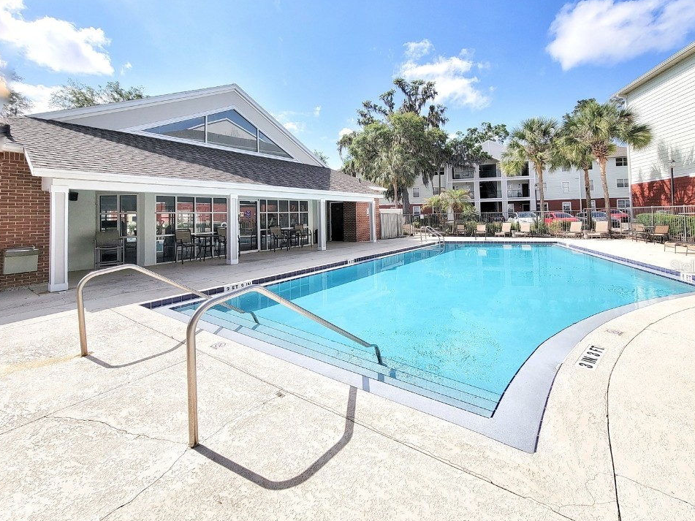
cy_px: 266
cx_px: 365
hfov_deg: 102.0
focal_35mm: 14
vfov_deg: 85.6
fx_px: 281
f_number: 2.2
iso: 50
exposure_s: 1/3333
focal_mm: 2.2
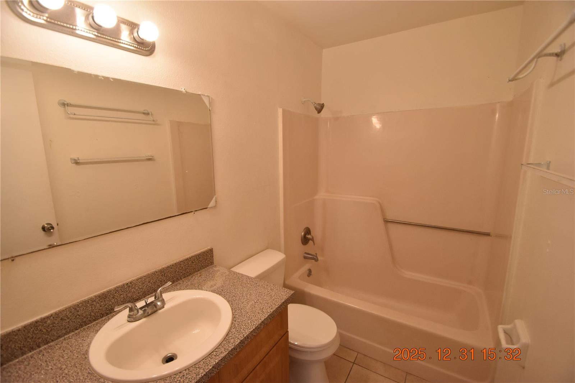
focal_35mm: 15
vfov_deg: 77.3
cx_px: 288
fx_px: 240
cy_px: 192
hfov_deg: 100.4
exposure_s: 1/250
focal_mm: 10
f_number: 3.5
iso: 800
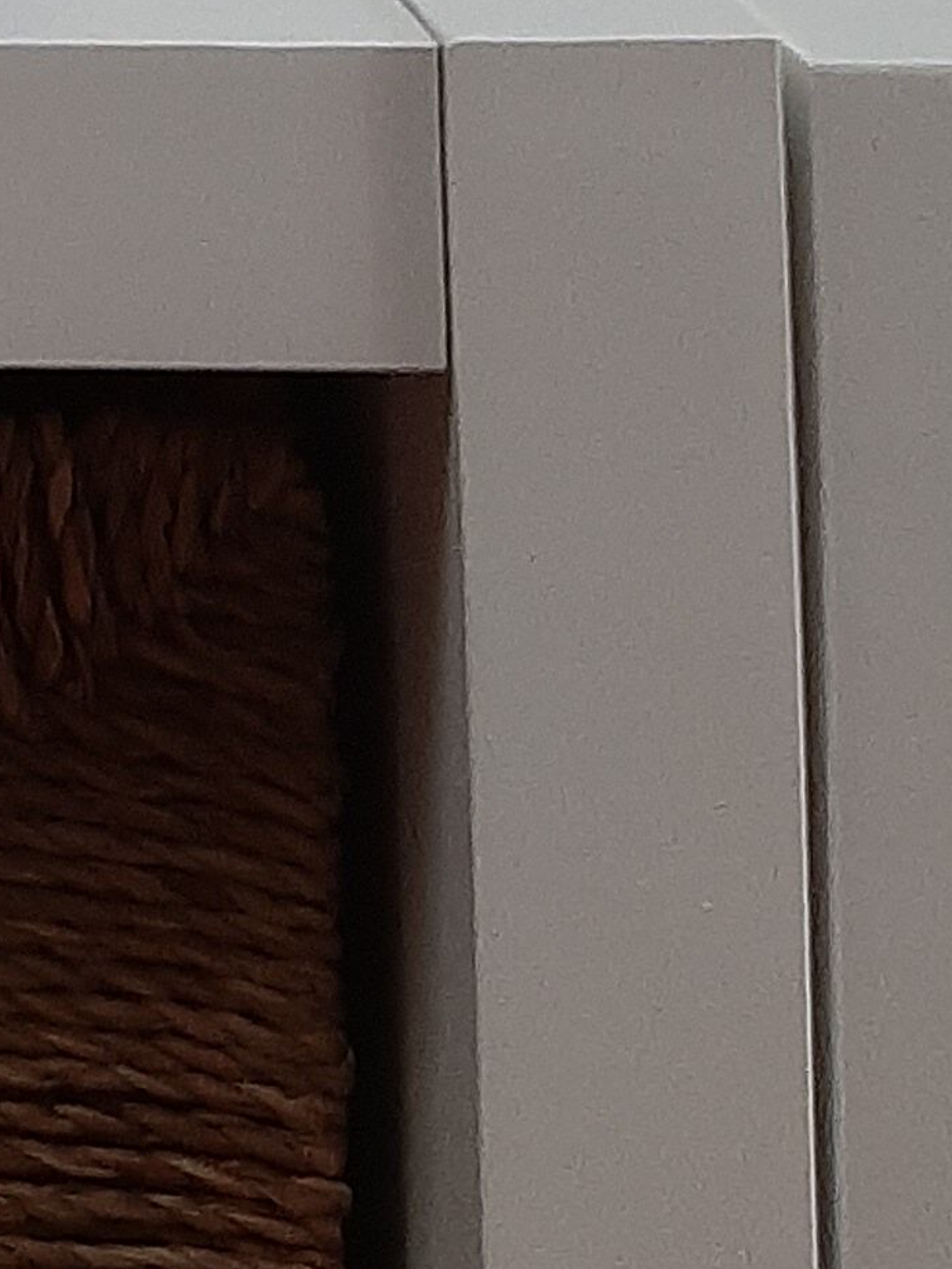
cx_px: -821
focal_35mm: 114
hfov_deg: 11.9
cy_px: -1229
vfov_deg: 14.5
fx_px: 4180
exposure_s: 1/50
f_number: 1.7
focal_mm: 3.93
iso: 200
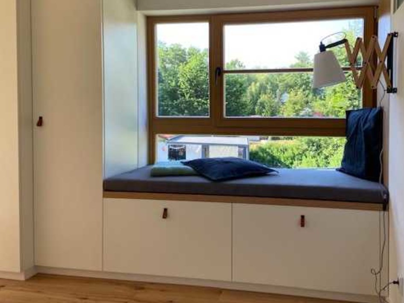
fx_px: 385
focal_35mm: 33
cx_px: 243
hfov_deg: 54.9
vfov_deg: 42.8
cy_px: 125
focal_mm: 4.25
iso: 32
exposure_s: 1/123
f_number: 1.8
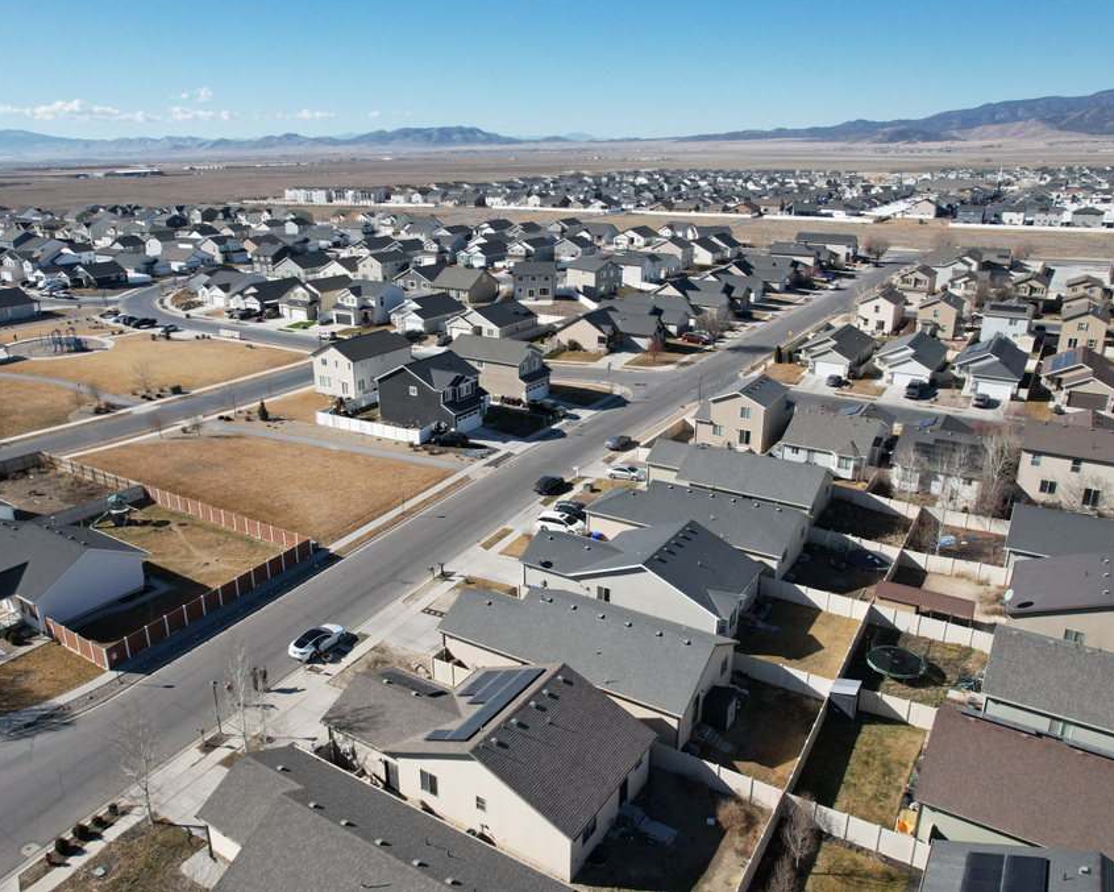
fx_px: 824
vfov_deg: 56.8
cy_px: 443
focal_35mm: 25
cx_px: 519
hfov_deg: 68.0
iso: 130
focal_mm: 8.38
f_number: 2.8
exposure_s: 1/2000
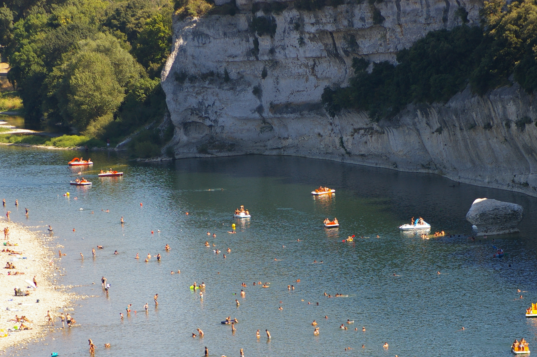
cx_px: 322
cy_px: 242
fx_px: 3905
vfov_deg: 5.2
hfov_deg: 7.9
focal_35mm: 262
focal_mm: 128
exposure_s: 1/350
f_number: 6.7
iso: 200
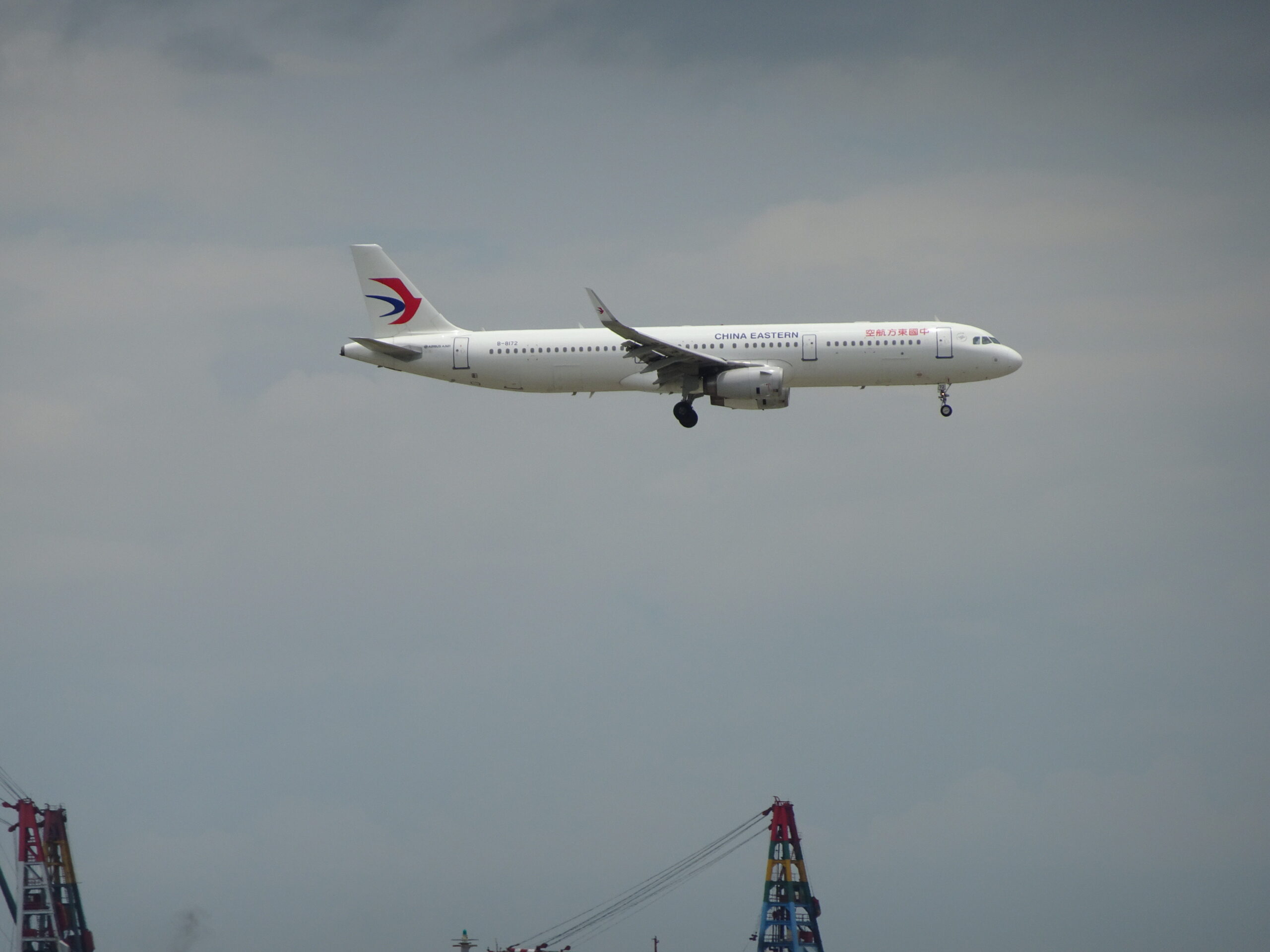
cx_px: 635
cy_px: 476
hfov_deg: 4.5
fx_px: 16106
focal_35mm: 439
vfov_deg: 3.4
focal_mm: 75.01
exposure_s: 1/1000
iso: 80
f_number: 6.3
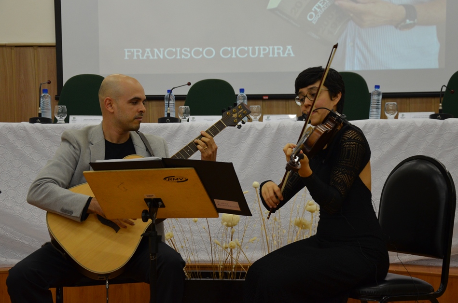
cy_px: 142
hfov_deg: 29.7
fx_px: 863
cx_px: 237
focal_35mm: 68
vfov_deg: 19.9
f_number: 4.8
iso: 800
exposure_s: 1/60
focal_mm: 42
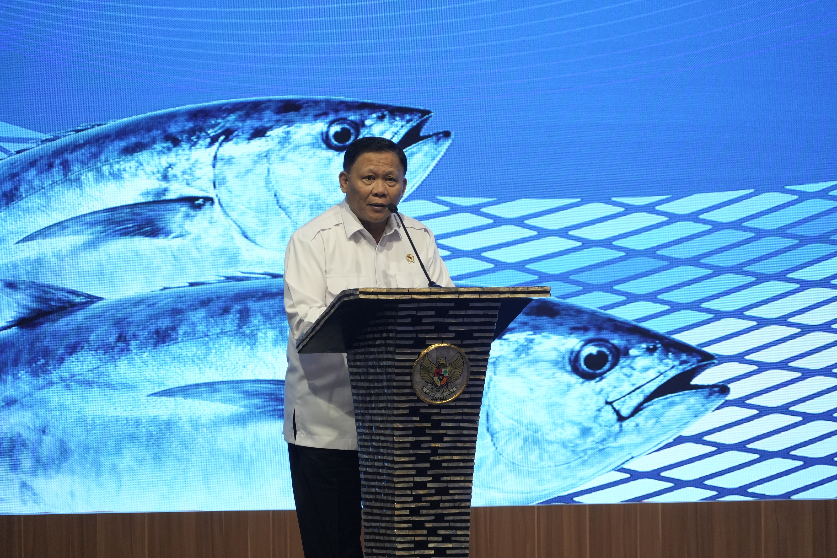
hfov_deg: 9.1
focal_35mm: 226
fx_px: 5254
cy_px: 279
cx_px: 418
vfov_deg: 6.1
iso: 2500
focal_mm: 226
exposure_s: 1/125
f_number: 6.3
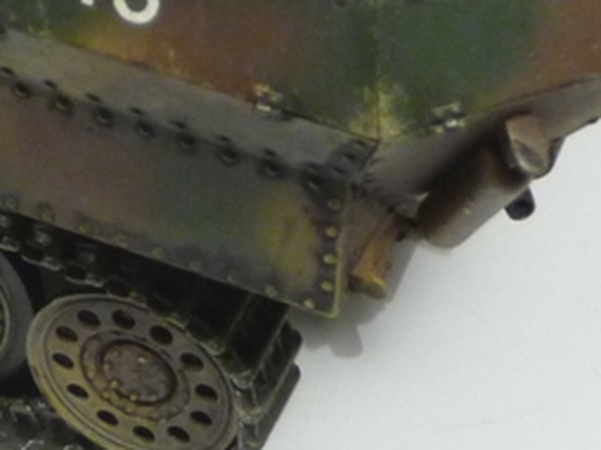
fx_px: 3348
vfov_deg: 7.5
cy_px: -258
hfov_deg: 10.2
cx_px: 202
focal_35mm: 193
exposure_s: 1/40
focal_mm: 8.5
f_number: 4.2
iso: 250
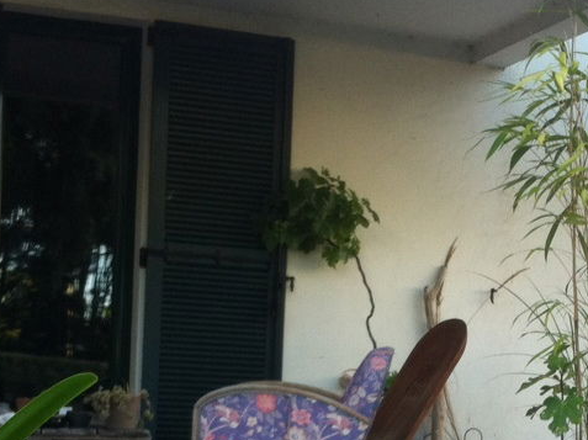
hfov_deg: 20.4
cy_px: 362
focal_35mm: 95
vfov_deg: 15.4
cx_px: 484
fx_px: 1612
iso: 100
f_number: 2.8
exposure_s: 1/100
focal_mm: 3.85
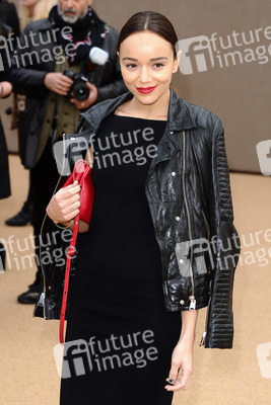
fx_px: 1692
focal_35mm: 150
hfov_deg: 9.2
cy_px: 202
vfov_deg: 13.7
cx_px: 136
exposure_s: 1/250
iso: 320
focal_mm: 100
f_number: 6.3
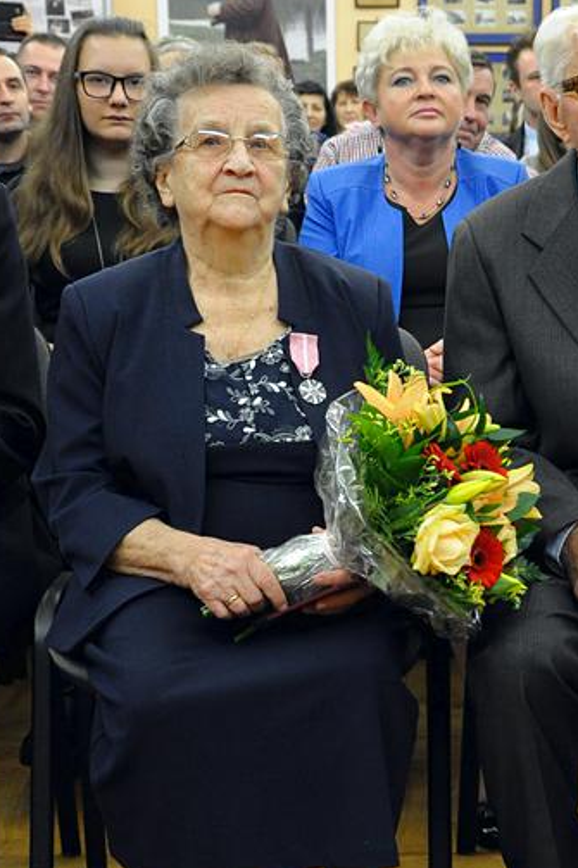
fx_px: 1831
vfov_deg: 26.6
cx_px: 437
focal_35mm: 76
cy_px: 495
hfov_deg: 17.8
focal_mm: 30
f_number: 5.6
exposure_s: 1/80
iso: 2500
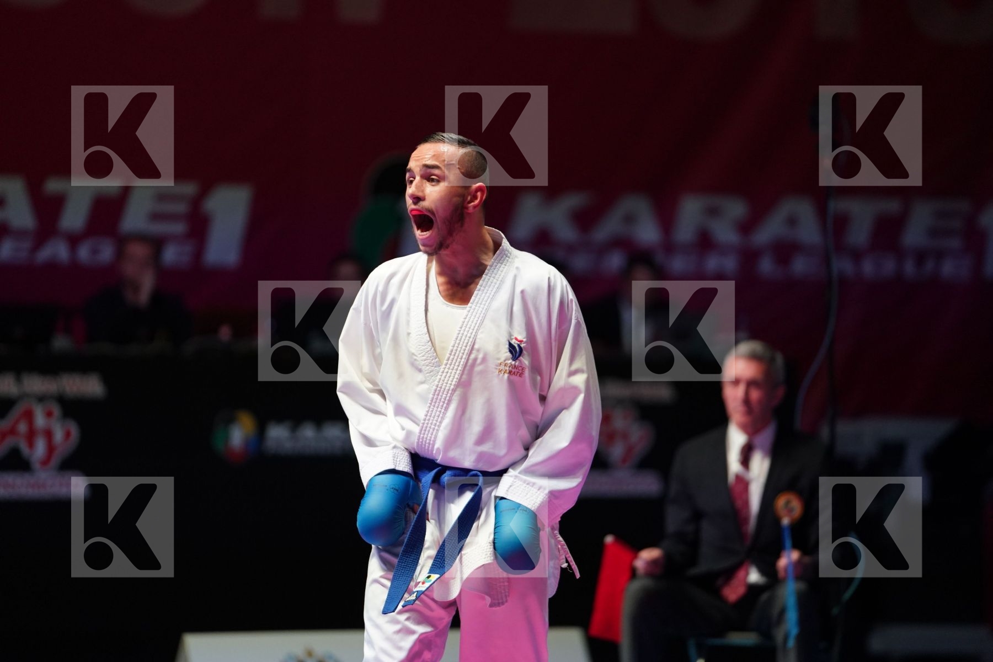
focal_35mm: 200
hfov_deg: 10.3
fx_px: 5516
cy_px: 331
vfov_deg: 6.9
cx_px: 496
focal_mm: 200
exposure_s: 1/1000
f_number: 2.8
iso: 2500
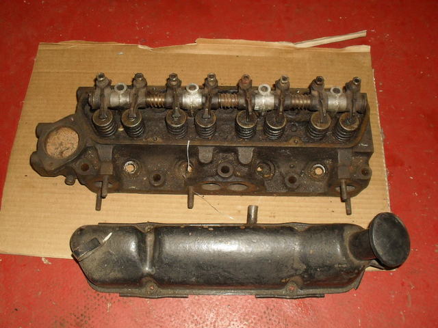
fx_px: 443
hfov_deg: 52.6
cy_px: 164
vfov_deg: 40.7
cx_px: 219
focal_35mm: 35
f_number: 8.4
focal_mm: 6.3
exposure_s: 1/45
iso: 160
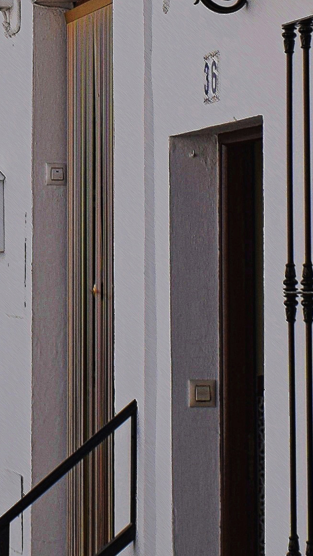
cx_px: -49
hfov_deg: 7.4
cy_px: -39
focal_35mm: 162
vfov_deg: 13.1
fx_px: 2390
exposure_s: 1/400
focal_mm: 20
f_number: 10
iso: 200
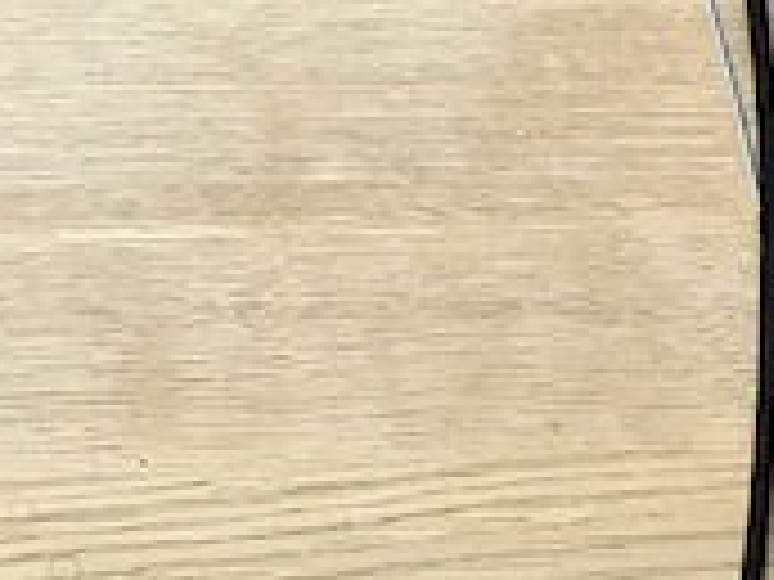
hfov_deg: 15.2
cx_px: 356
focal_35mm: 130
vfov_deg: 11.0
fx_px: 2907
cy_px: -301
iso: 50
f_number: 1.8
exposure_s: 1/17
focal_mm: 3.99
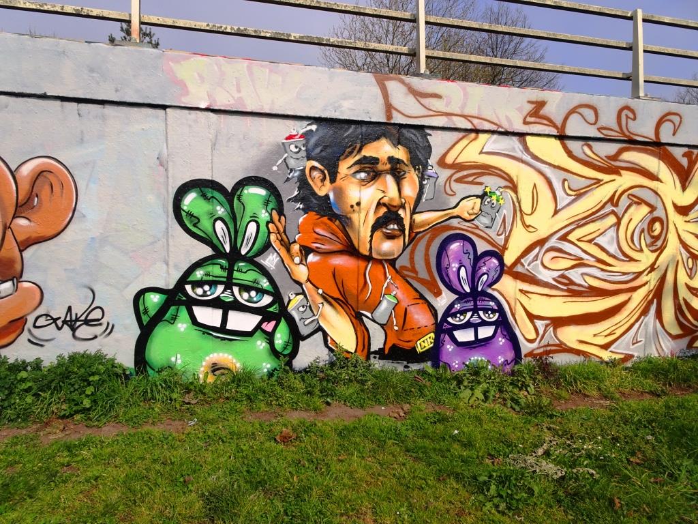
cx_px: 349
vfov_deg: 56.8
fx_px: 484
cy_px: 262
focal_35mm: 24
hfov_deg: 71.6
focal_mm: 4.1
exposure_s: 1/1000
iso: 80
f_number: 4
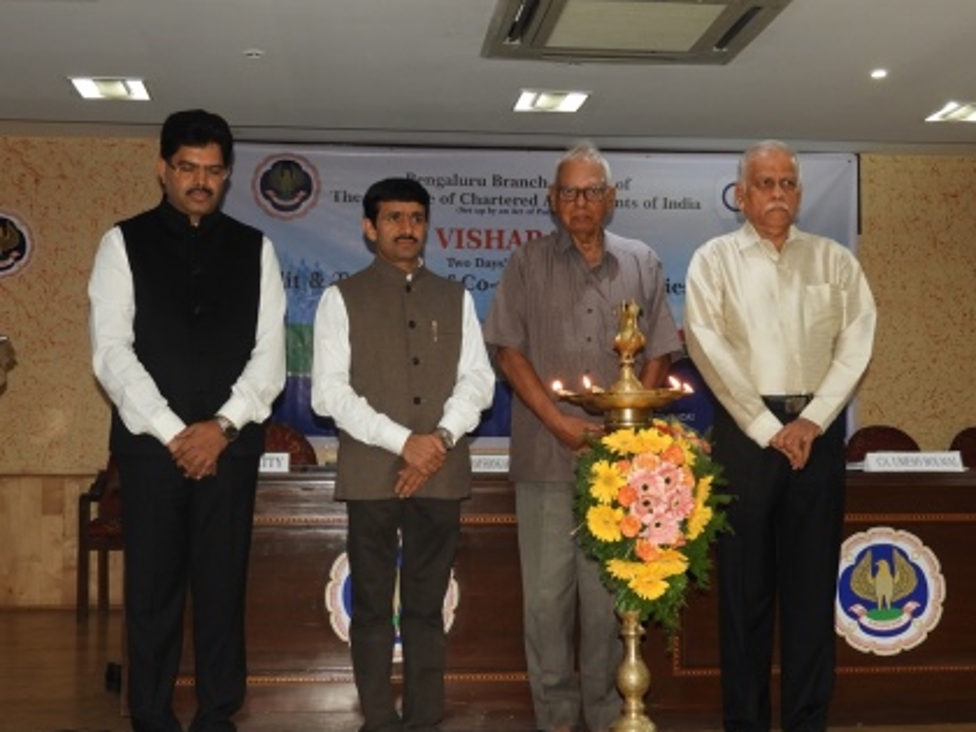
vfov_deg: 30.3
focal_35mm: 48
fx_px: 1353
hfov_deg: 39.7
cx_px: 479
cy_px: 388
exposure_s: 1/30
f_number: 4
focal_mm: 8.1
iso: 220
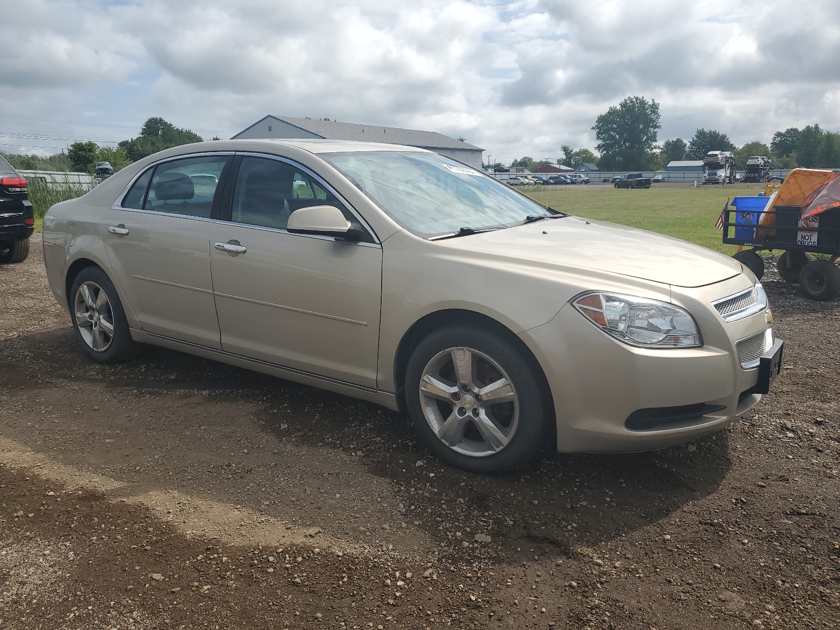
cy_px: 315
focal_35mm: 26
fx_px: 631
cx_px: 420
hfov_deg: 67.3
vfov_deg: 53.1
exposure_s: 1/5000
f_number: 1.5
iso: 50
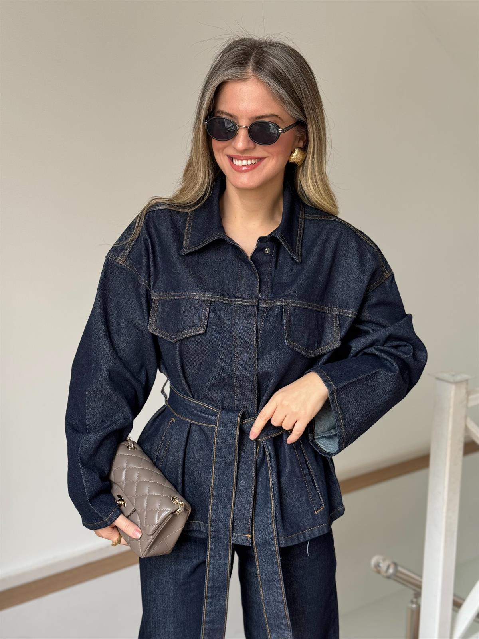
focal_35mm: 48
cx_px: 240
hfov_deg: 30.3
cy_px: 320
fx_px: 886
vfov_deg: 39.7
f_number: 1.78
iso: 64
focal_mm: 6.76
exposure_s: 1/50
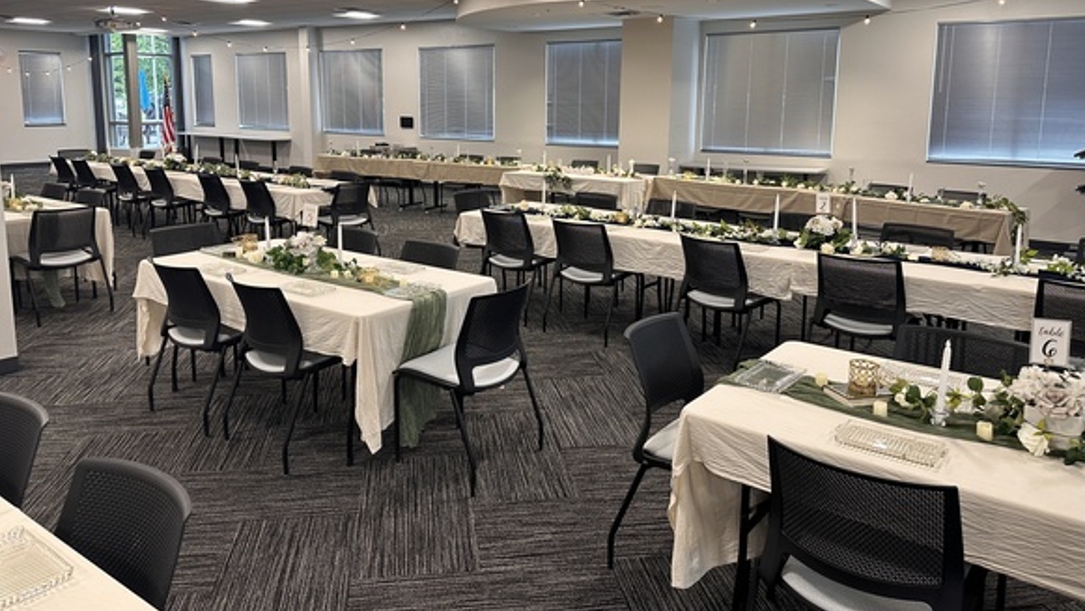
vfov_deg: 42.4
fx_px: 777
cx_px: 530
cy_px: 213
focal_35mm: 27
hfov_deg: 69.8
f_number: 1.78
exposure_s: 1/120
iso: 200
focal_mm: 6.86
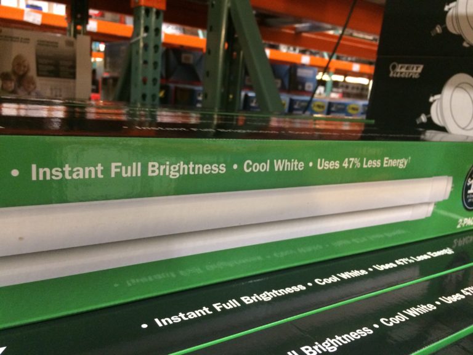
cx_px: 236
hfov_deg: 61.7
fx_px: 396
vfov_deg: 48.2
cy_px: 178
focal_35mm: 29
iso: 320
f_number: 2.2
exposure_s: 1/30
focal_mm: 4.15
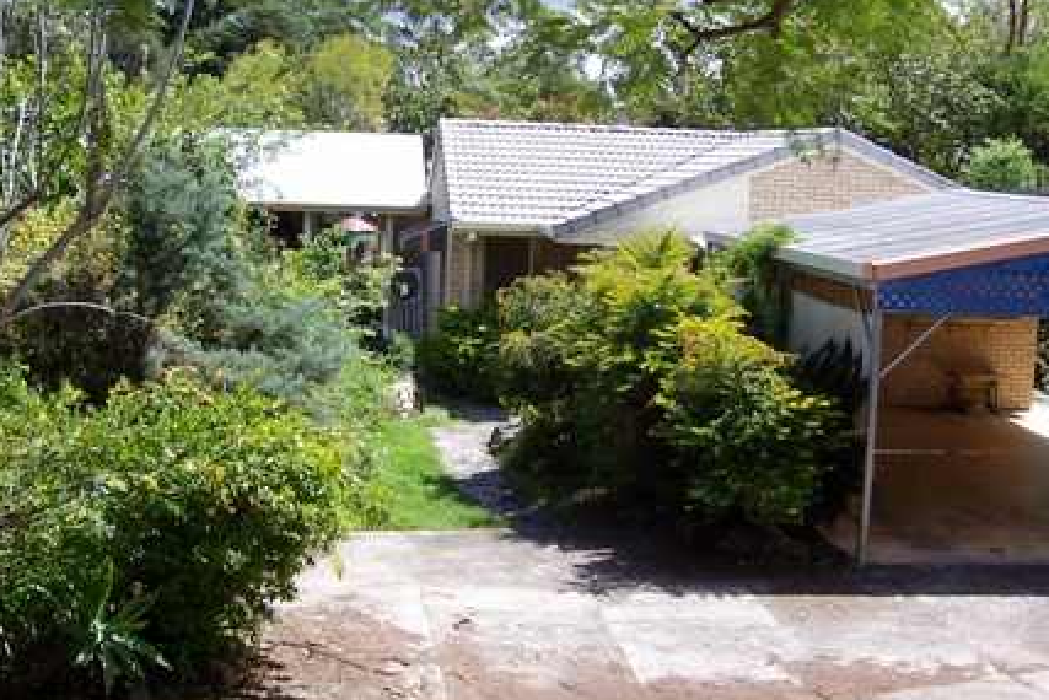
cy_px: 329
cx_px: 499
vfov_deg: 25.5
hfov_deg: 37.5
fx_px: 1545
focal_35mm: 53
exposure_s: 1/250
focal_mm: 5.6
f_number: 5.6
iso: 80
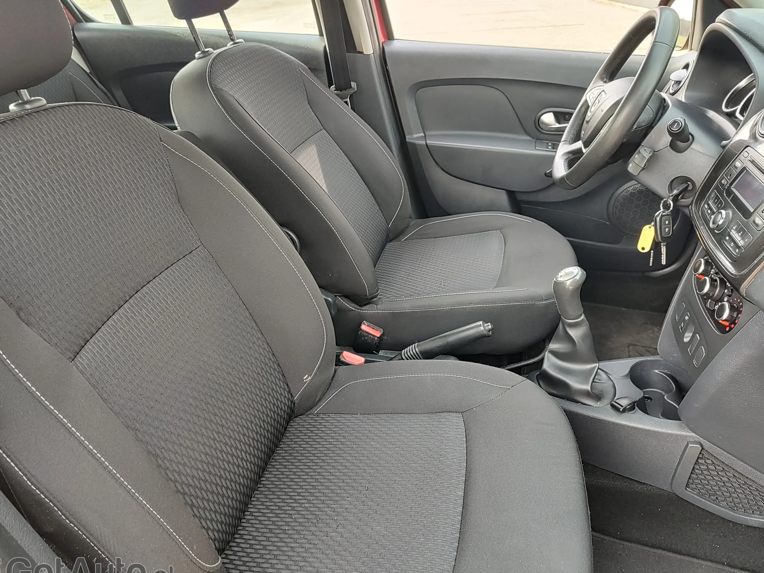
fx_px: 530
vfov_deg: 56.8
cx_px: 368
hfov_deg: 71.6
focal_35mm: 24
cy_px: 296
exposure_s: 1/100
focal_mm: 5.56
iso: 159
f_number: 1.8
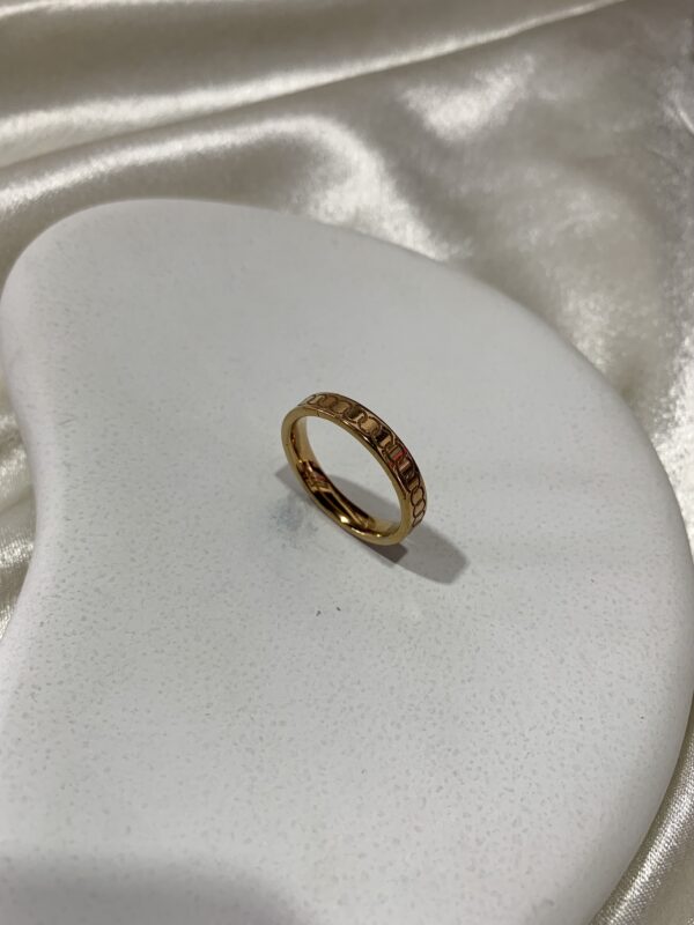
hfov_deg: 53.1
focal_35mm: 26
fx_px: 695
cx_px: 347
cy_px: 462
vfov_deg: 67.3
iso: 50
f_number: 1.8
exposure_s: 1/50
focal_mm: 4.25
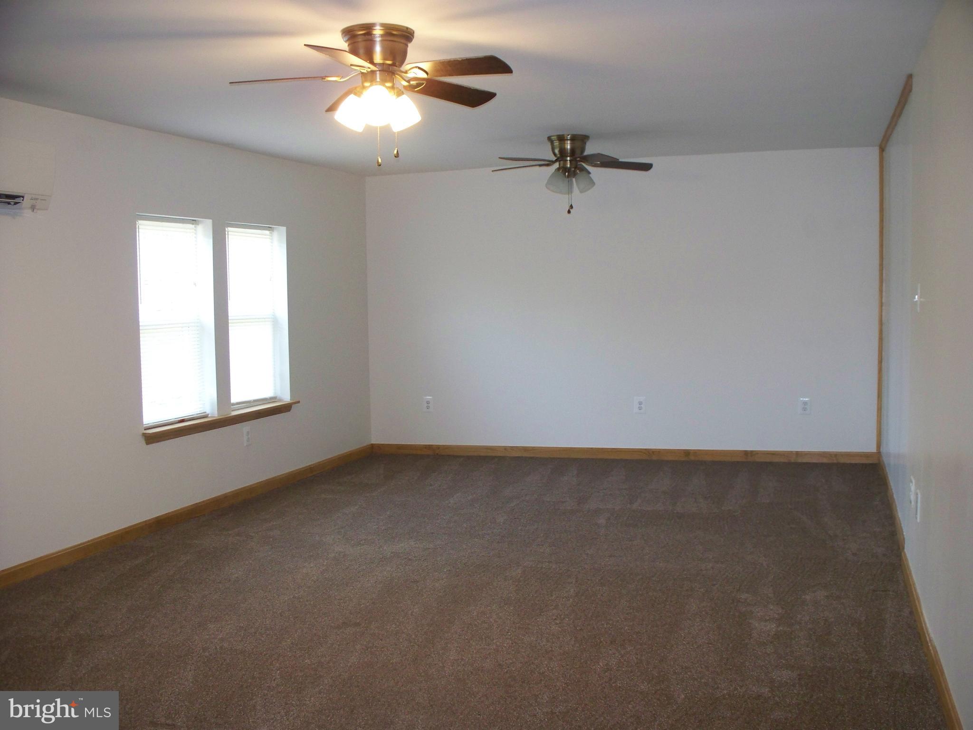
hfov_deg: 51.4
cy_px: 365
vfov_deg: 39.7
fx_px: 1012
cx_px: 486
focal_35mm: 36
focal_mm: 7.54
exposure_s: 1/30
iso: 200
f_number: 2.8
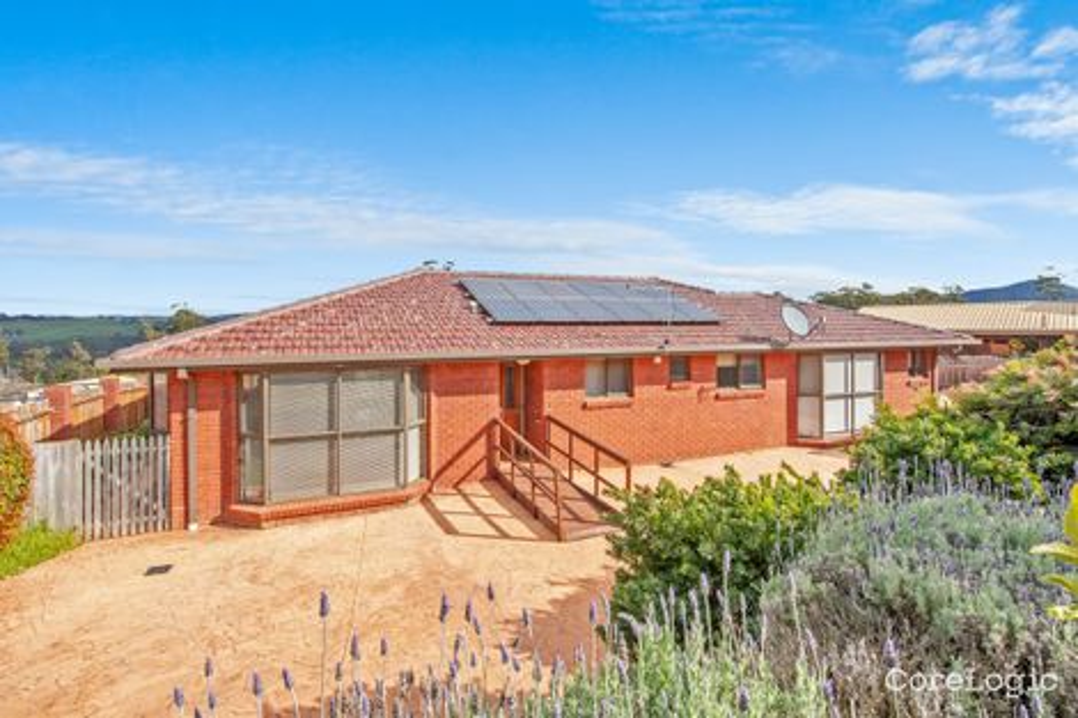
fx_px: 479
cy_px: 359
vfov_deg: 73.7
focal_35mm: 16
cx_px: 539
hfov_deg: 96.8
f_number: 11
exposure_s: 1/125
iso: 160
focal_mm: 16
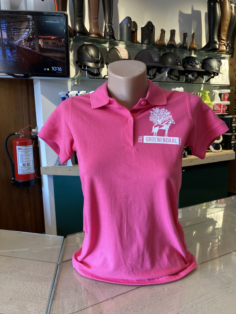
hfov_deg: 48.2
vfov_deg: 61.6
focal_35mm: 29
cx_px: 122
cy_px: 162
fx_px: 264
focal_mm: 3.99
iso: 64
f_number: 1.8
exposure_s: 1/100
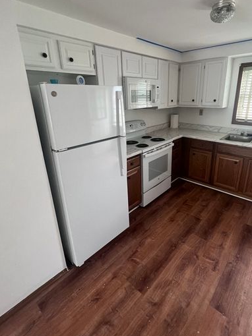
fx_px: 165
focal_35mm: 17
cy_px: 153
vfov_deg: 90.8
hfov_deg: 74.3
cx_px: 143
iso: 250
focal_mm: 1.57
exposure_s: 1/99
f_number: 1.8
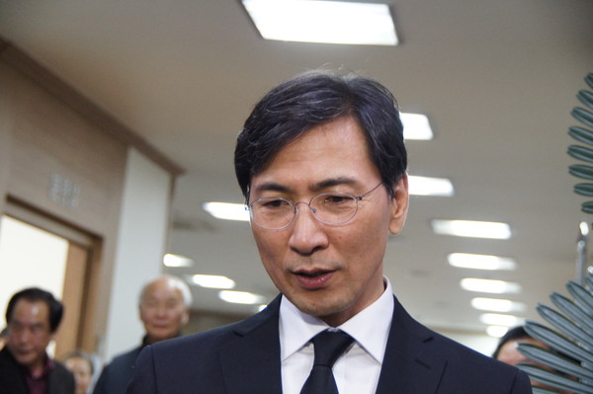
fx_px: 1481
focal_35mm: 90
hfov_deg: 22.6
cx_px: 296
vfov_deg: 15.2
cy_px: 197
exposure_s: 1/60
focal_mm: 60
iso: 1600
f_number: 5
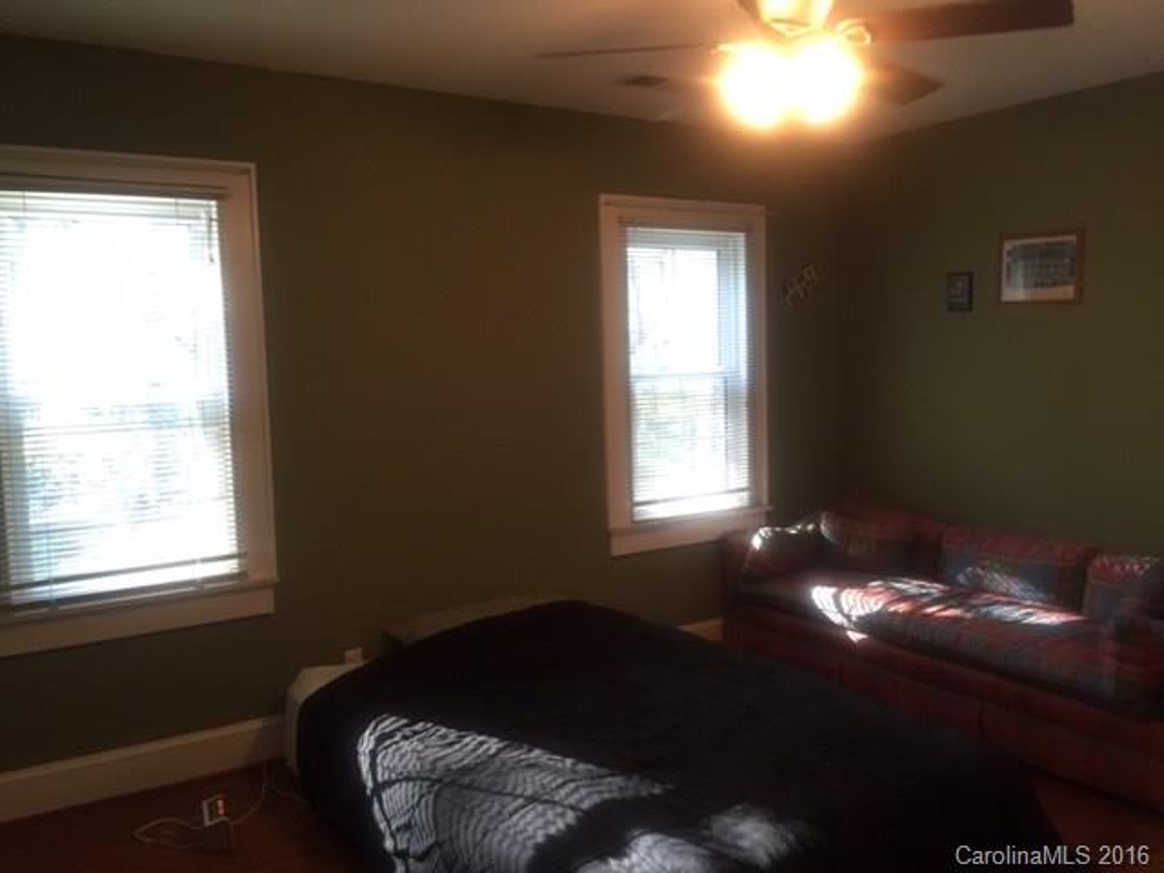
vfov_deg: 48.2
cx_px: 582
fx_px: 975
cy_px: 436
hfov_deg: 61.7
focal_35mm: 29
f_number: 2.2
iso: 125
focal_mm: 4.15
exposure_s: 1/30
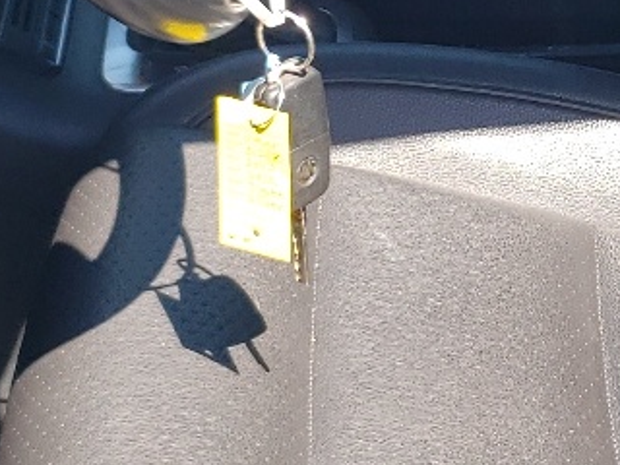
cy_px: 29
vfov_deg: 11.3
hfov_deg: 15.1
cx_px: 502
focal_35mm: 130
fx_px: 2328
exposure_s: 1/526
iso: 50
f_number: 1.5
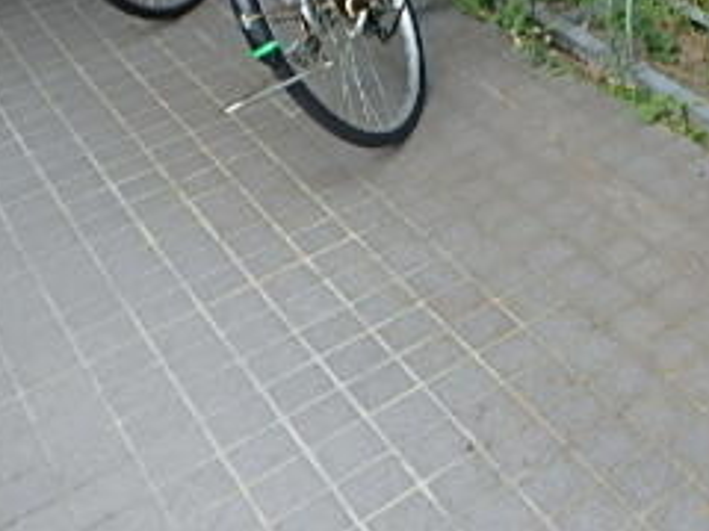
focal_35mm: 56
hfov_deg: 29.9
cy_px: -80
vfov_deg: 24.1
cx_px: 830
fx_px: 1147
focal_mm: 3.7
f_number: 3.5
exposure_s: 1/100
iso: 125
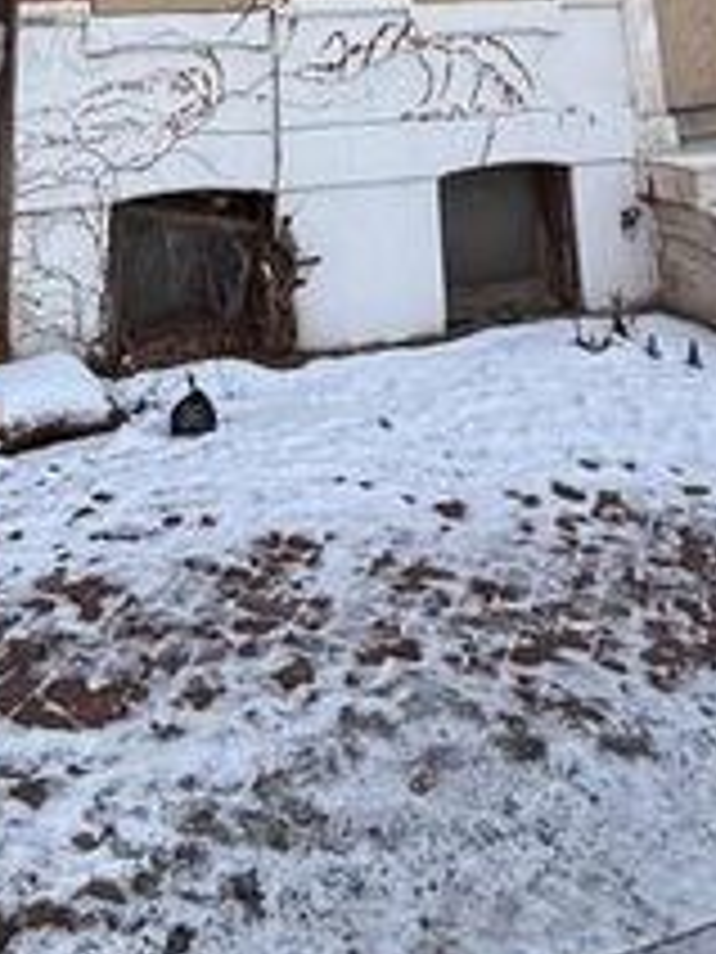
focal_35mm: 44
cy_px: -448
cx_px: 266
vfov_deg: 28.9
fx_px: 1213
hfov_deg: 32.7
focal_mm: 2.22
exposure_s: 1/864
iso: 64
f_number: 2.2
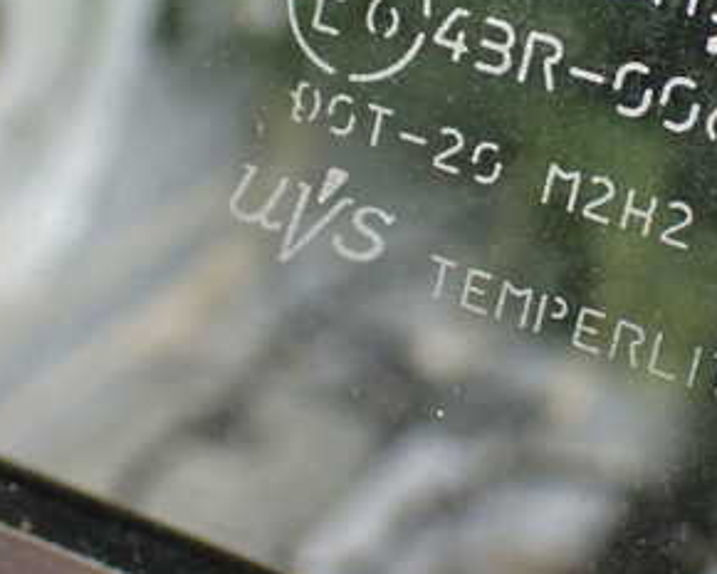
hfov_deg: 20.0
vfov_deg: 16.1
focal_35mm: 95
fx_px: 2016
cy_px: 129
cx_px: 517
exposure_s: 1/50
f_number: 3.1
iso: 800
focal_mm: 8.4
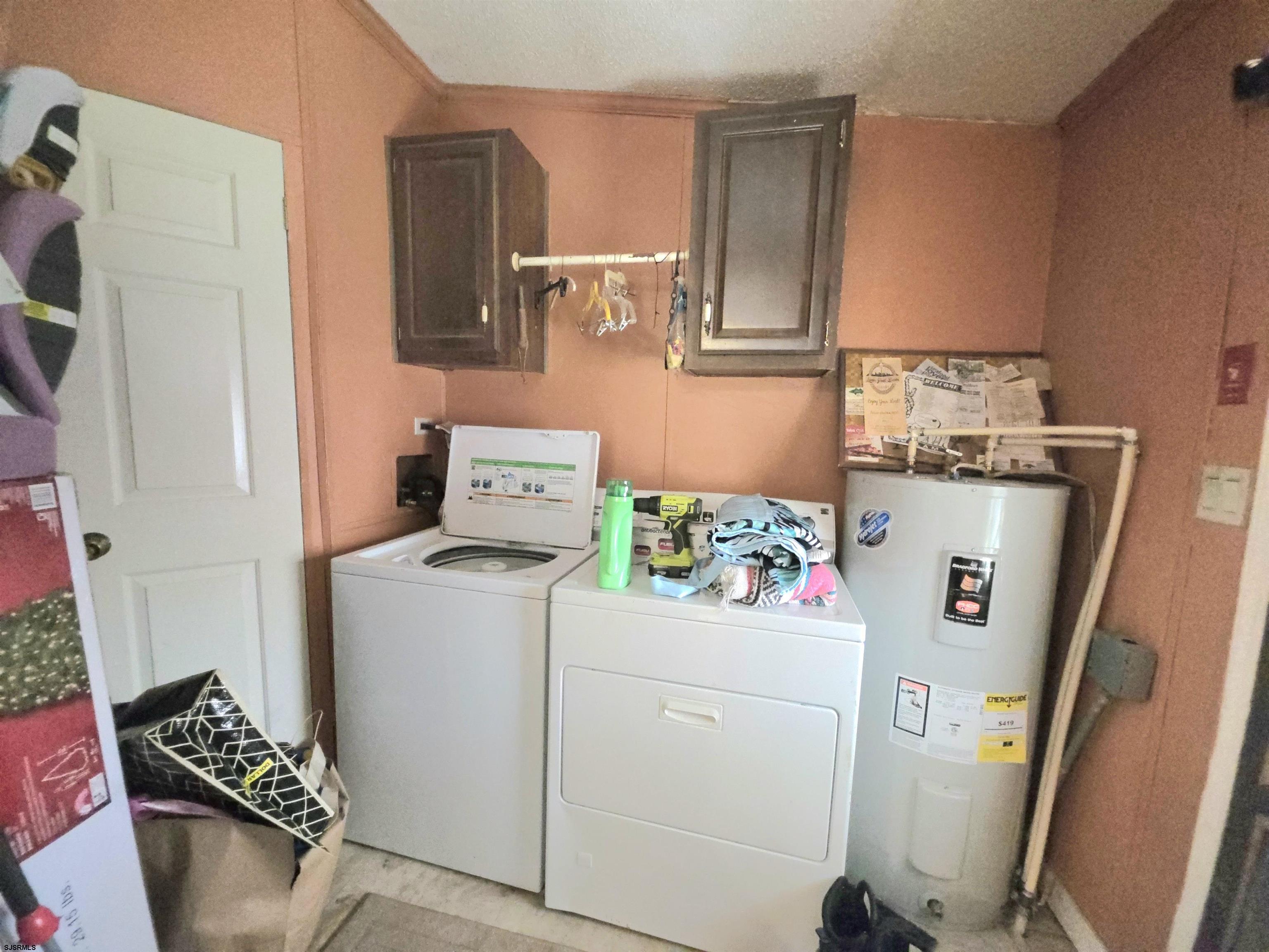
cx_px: 634
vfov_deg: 89.9
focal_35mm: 13
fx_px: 477
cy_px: 476
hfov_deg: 106.2
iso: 1000
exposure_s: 1/40
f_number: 1.9
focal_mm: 2.2
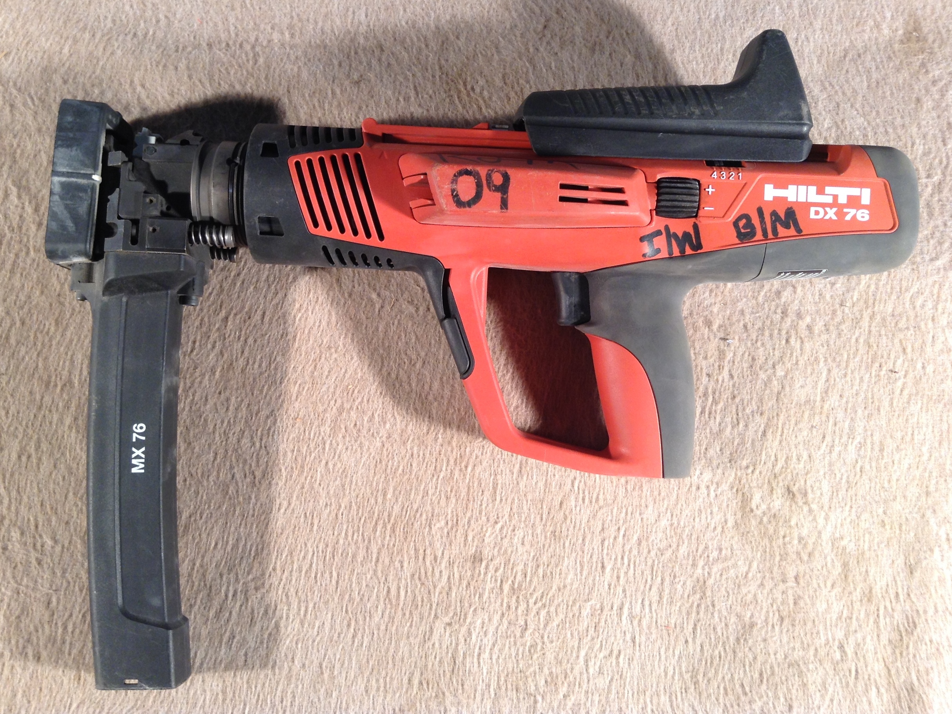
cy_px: 357
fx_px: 908
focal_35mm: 33
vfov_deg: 43.0
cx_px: 476
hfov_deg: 55.3
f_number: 2.4
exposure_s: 1/25
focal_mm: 3.3
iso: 32
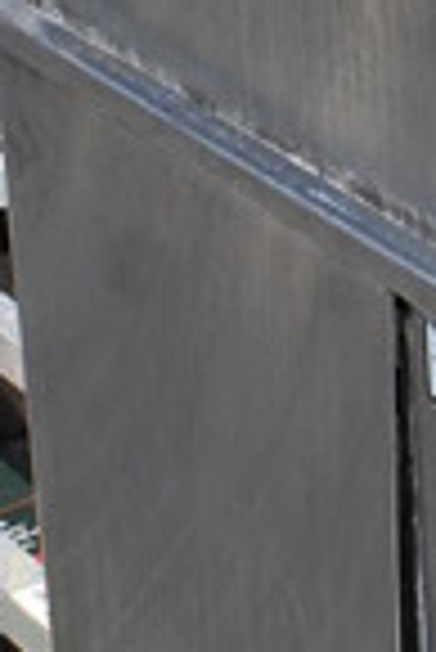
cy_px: -272
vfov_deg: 11.6
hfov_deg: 7.9
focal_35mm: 170
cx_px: 742
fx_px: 3081
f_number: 9
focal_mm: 18
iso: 100
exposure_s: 1/320
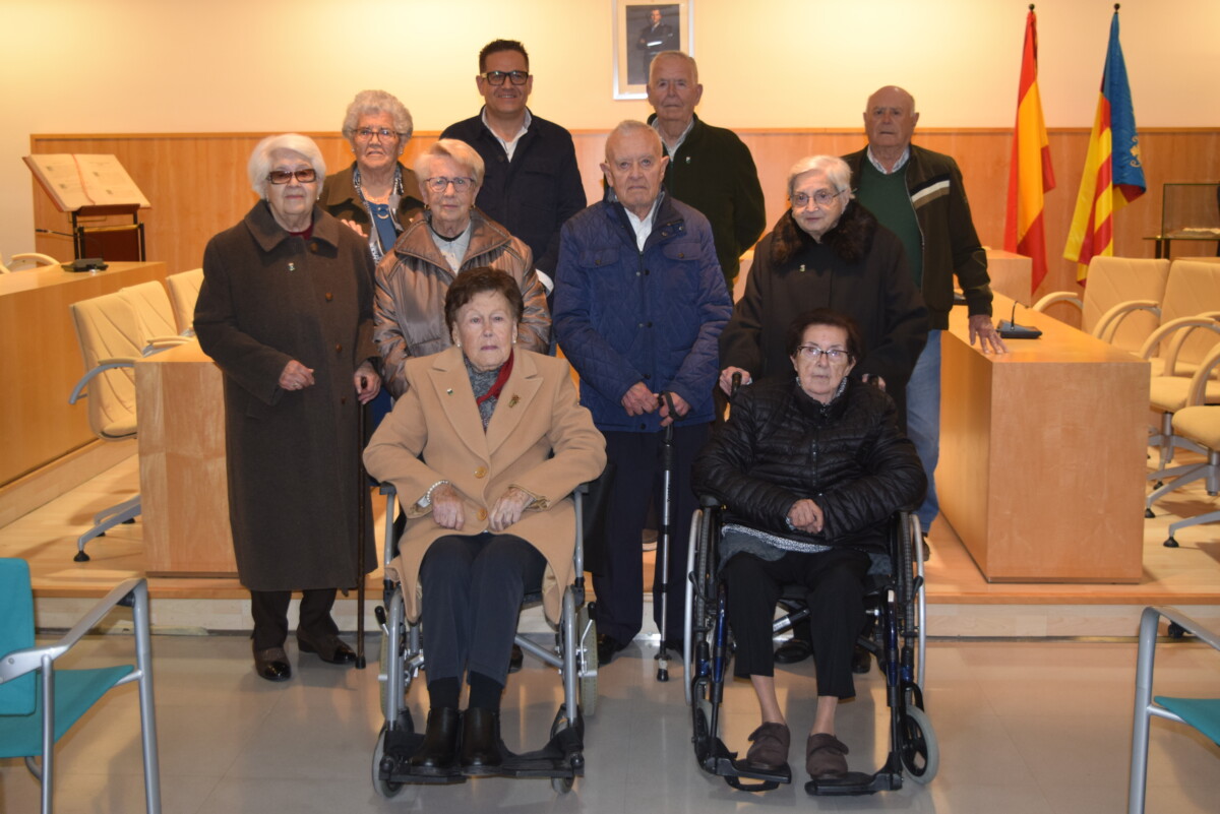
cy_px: 407
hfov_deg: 42.3
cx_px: 610
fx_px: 1576
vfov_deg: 29.0
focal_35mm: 46
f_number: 4.2
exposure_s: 1/80
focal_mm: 31
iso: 800
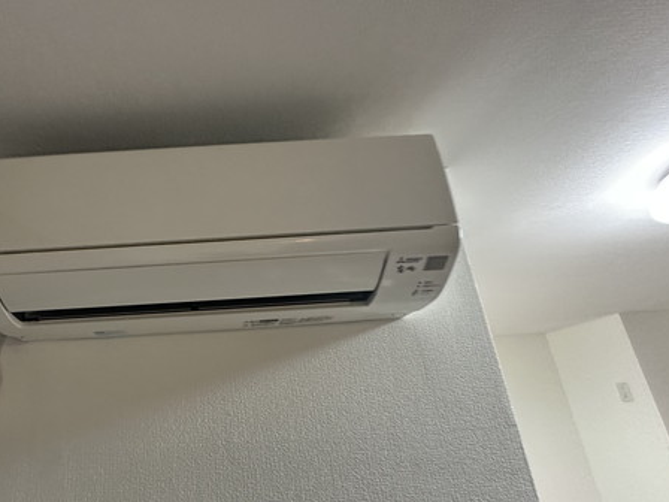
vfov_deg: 65.4
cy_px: 299
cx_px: 212
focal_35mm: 20
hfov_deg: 78.5
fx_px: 387
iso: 500
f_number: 2.2
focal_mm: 2.22
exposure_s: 1/60
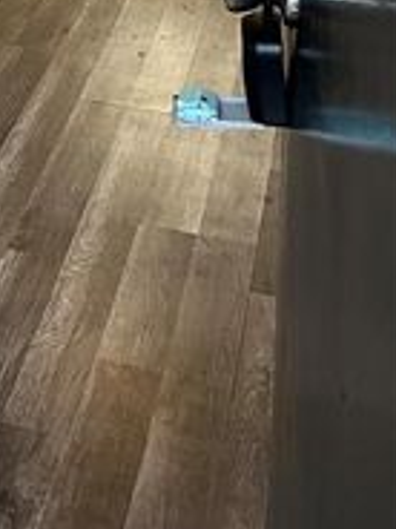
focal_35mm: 94
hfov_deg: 14.0
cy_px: -349
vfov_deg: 17.8
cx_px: -316
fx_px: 1434
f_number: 1.6
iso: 100
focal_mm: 5.1
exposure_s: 1/60
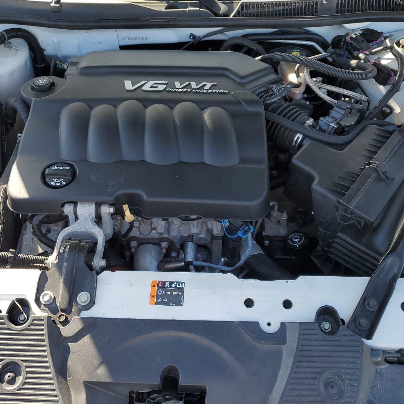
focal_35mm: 35
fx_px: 462
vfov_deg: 47.2
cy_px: 198
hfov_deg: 47.2
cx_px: 191
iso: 50
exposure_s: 1/588
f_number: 1.5
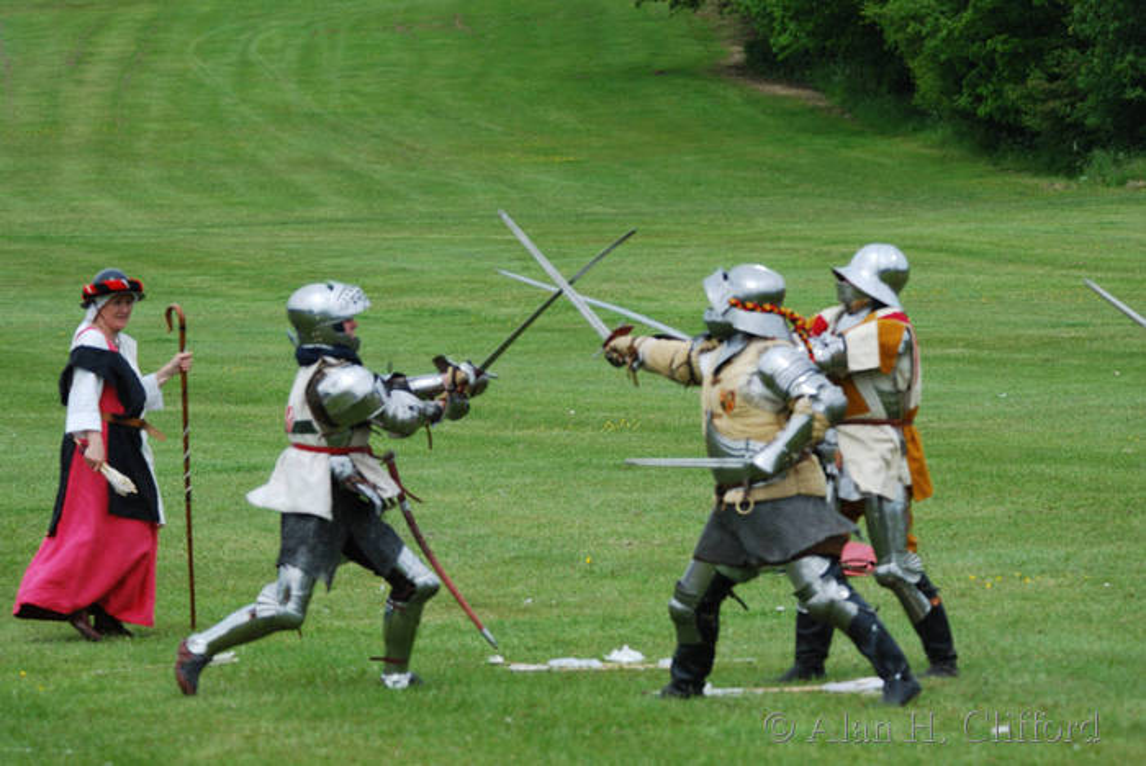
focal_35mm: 262
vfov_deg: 5.2
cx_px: 573
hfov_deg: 7.8
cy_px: 383
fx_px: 8363
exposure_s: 1/500
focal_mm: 175
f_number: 5.3
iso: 125
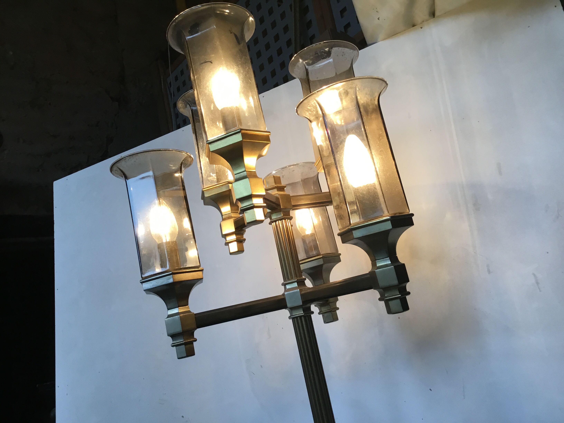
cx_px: 282
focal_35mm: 31
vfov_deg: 45.4
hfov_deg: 58.4
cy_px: 212
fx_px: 505
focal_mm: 3.3
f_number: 2.4
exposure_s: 1/33
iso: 25
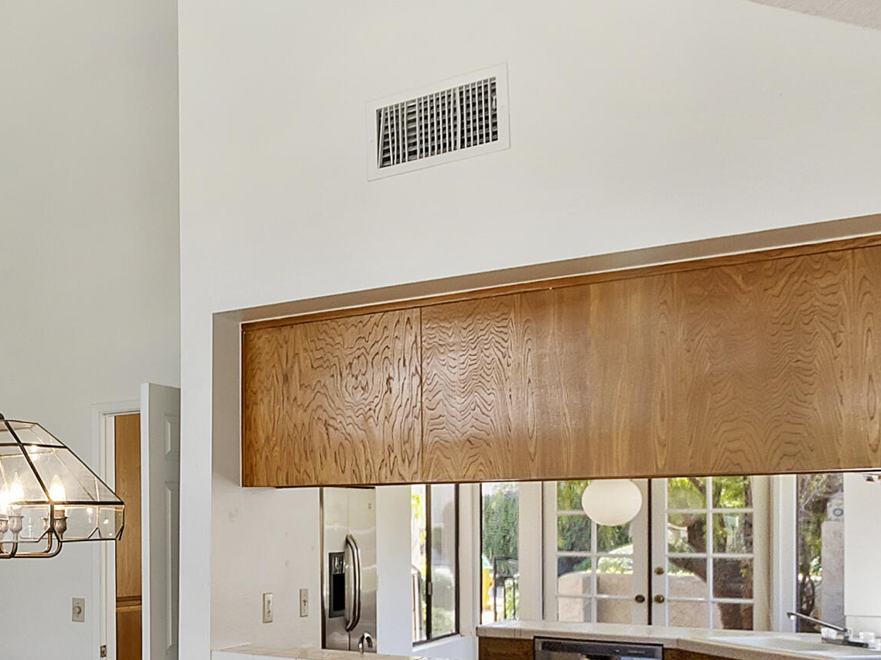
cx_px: -98
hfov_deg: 39.6
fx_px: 967
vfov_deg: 36.5
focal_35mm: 38
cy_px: 526
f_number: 8
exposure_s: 1/30
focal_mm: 10
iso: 400
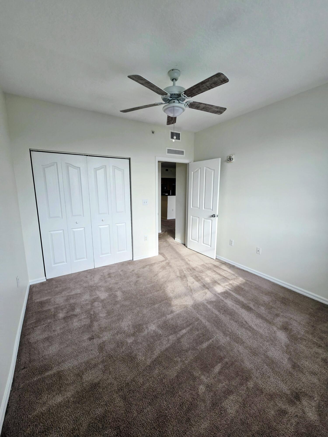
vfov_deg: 106.2
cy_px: 218
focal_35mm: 13
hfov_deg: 89.9
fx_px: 164
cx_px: 164
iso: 80
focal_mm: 2.2
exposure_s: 1/120
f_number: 2.2
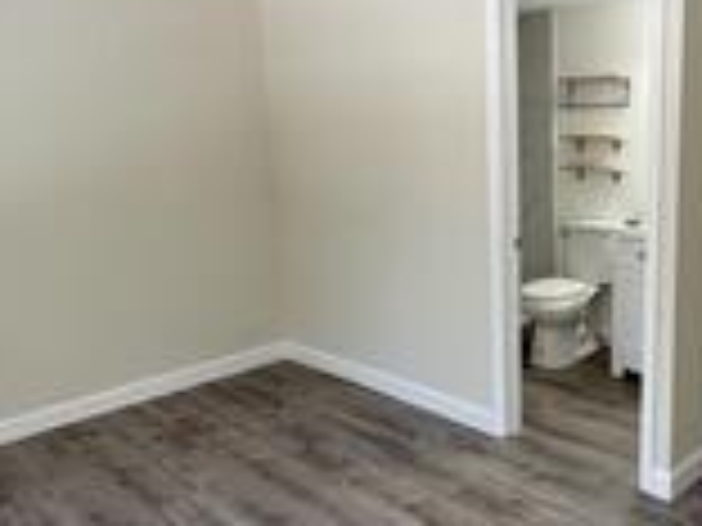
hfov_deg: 50.7
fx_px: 730
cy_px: 265
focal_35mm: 36
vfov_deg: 39.7
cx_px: 450
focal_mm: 2.22
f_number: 2.2
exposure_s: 1/100
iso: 40
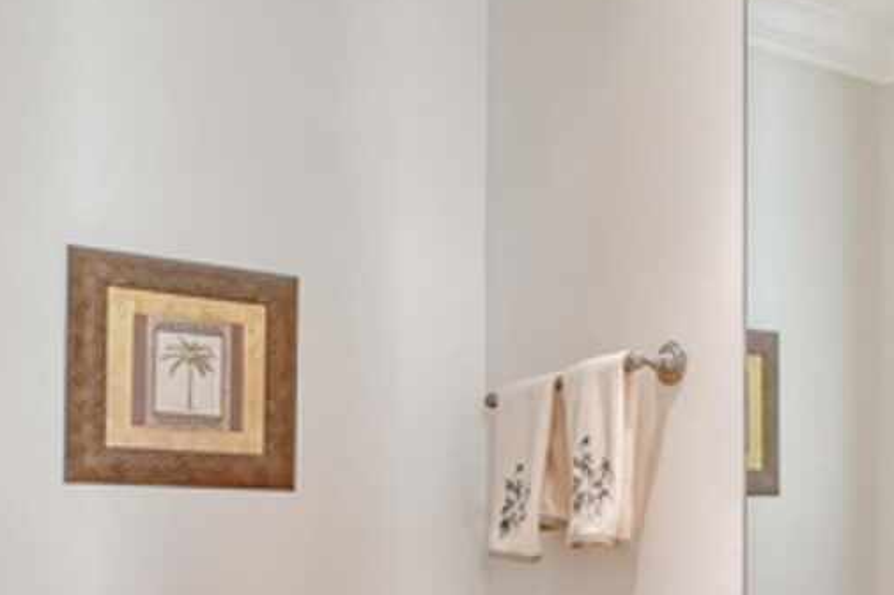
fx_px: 943
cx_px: 446
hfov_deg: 50.7
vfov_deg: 33.3
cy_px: 531
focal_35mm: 38
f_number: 10
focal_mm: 10
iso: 800
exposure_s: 1/15
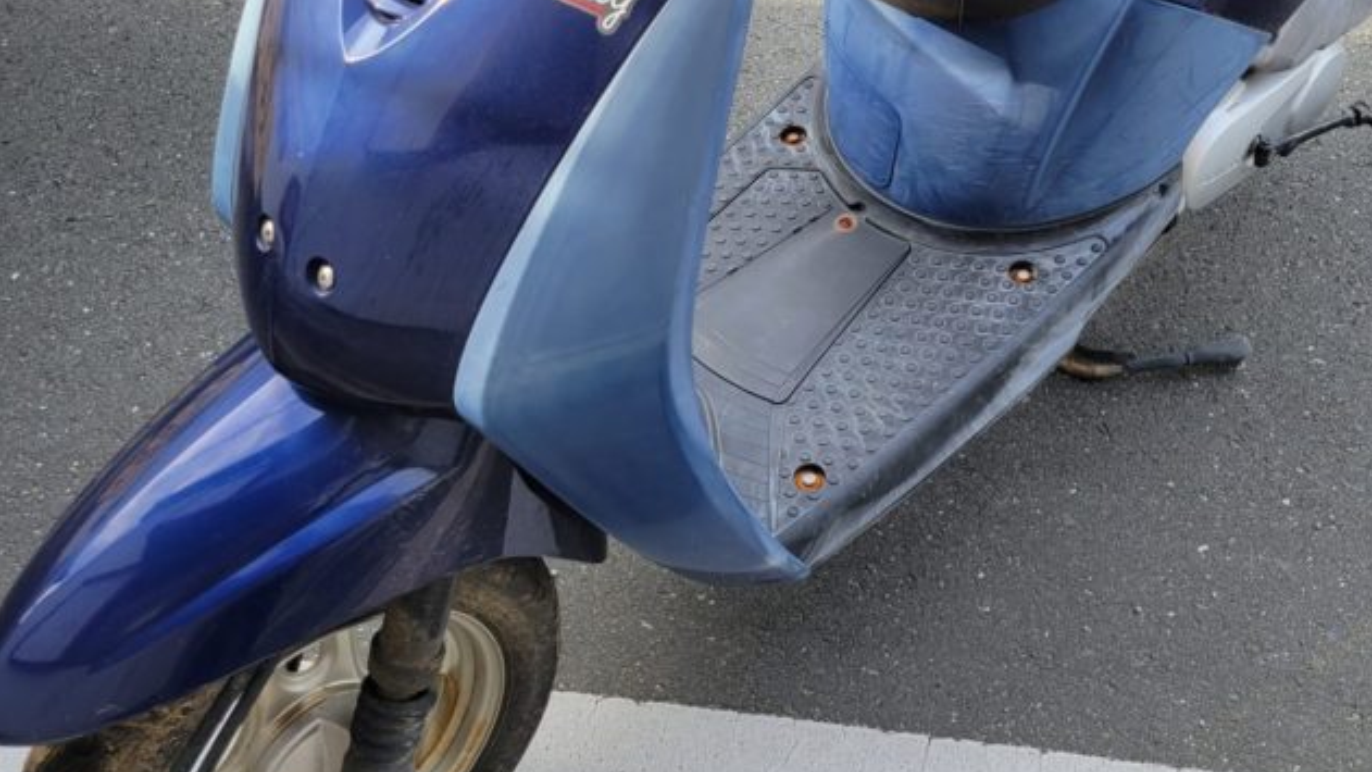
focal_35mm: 46
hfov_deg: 44.2
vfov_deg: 25.6
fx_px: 1674
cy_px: 172
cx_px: 865
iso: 40
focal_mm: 5.4
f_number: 1.8
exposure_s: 1/310
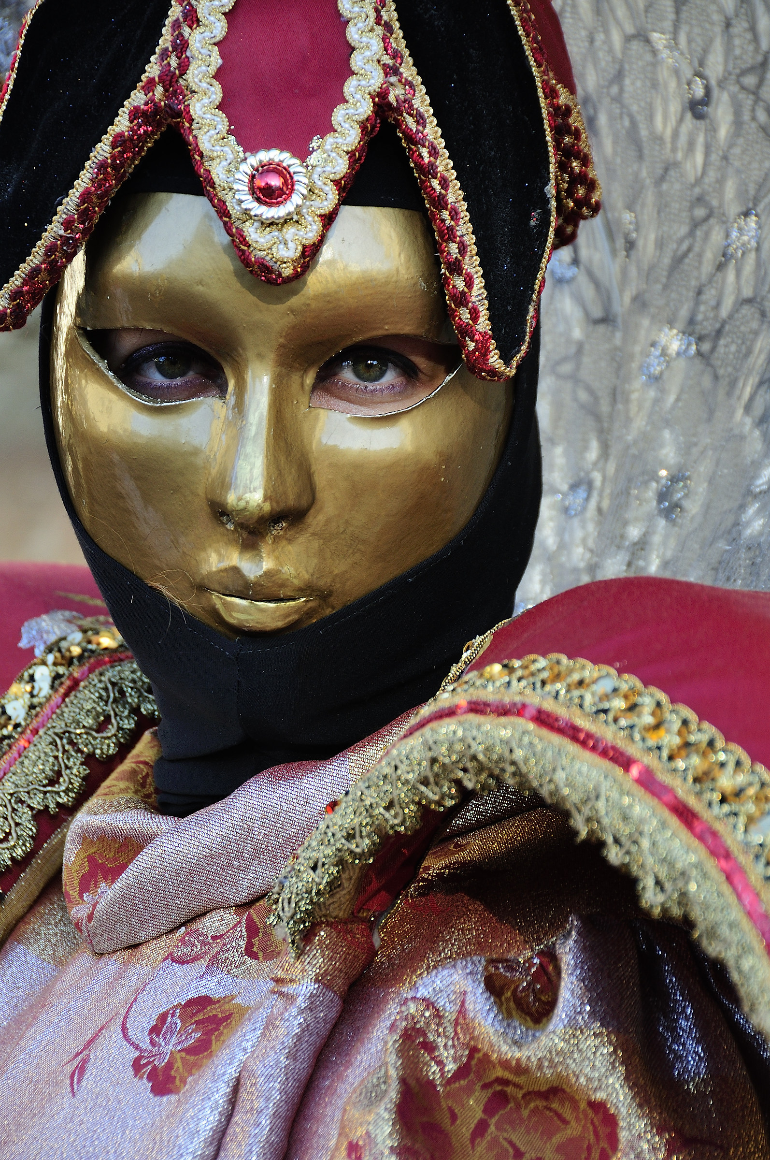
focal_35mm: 255
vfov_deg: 8.1
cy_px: 580
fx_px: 8202
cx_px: 385
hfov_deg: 5.4
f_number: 8
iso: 200
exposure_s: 1/100
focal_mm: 170
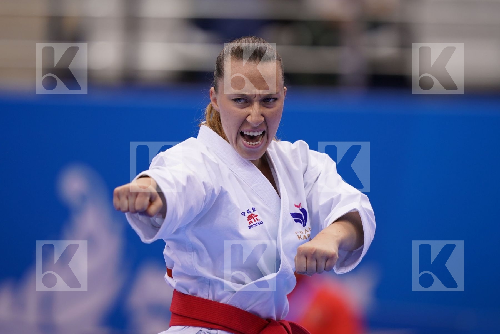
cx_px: 250
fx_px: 8333
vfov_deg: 2.3
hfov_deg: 3.4
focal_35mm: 600
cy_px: 167
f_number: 2.8
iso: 500
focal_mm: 400
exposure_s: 1/500
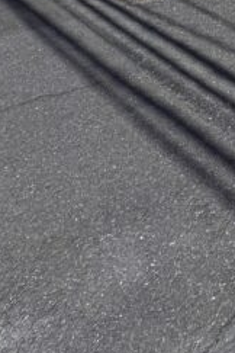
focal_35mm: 57
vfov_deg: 18.8
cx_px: 519
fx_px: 558
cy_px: -370
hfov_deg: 15.9
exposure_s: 1/2597
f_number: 1.8
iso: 32
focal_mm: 1.57
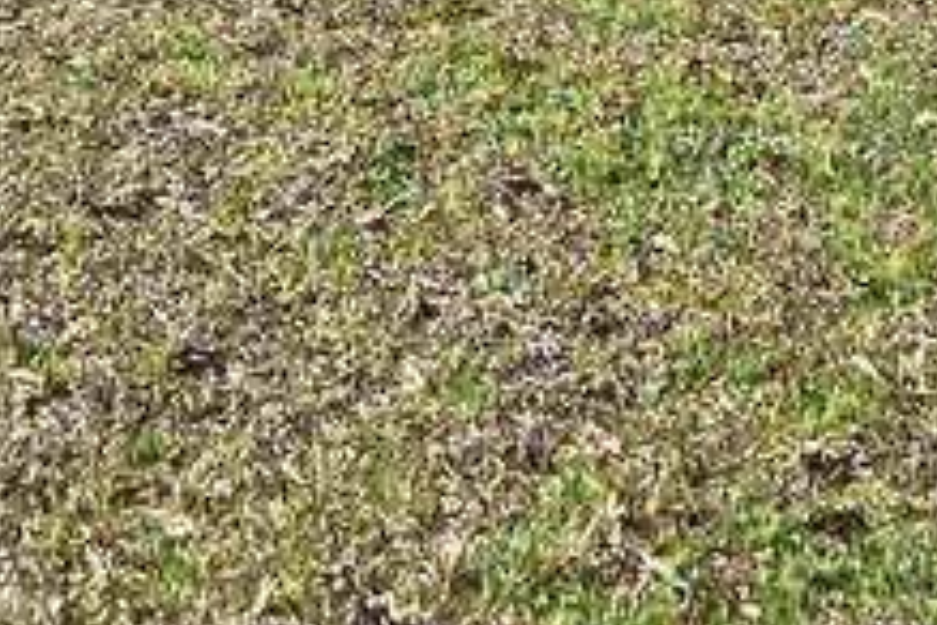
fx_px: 4424
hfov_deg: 12.1
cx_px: 505
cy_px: -595
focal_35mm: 170
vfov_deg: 7.8
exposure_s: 1/823
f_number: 1.8
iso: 32
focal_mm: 3.99
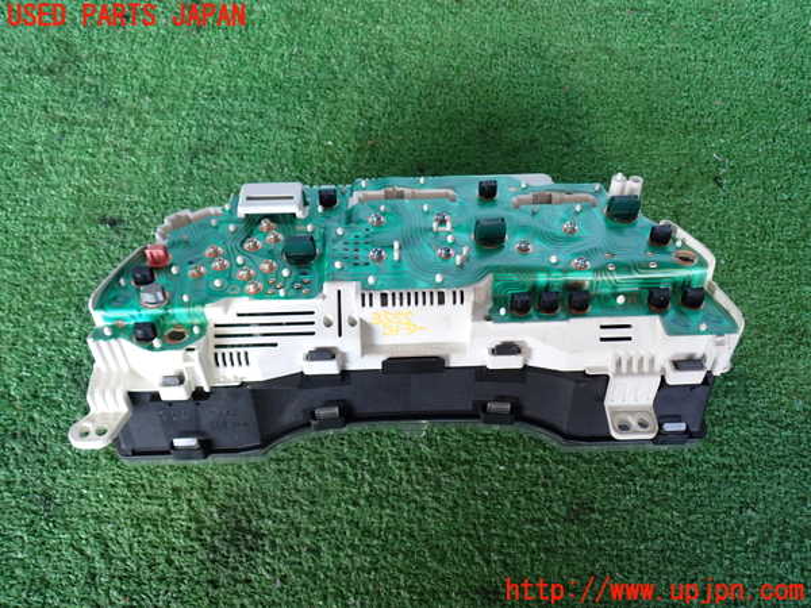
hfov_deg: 60.0
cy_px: 304
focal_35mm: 30
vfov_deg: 46.8
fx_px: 703
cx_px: 406
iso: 200
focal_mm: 5.4
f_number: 2.3
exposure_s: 1/50
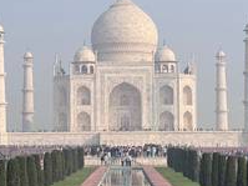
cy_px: 77
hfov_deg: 17.0
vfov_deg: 12.8
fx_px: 831
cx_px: 123
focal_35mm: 116
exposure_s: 1/6410
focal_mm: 6.76
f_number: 1.78
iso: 64
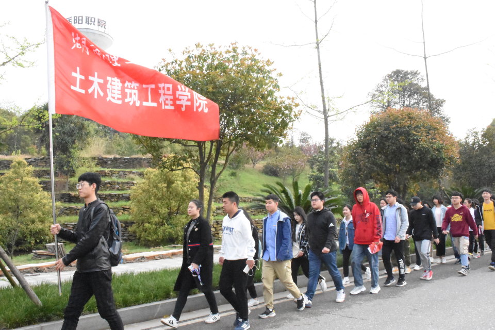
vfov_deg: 40.0
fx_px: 454
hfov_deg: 57.2
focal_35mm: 33
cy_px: 165
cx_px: 248
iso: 18000
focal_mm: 22
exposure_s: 1/1250
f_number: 18
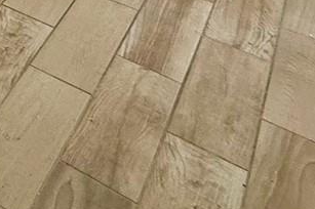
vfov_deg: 12.1
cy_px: -362
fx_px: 664
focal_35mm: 76
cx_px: -220
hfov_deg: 20.5
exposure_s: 1/120
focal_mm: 2.22
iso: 160
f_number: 2.2
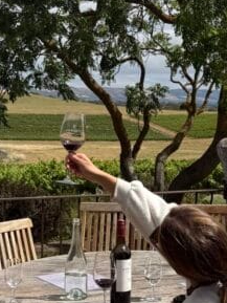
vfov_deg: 22.9
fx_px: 743
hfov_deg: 17.4
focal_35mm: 85
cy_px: 107
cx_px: 127
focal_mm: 6.76
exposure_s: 1/7353
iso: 80
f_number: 1.78
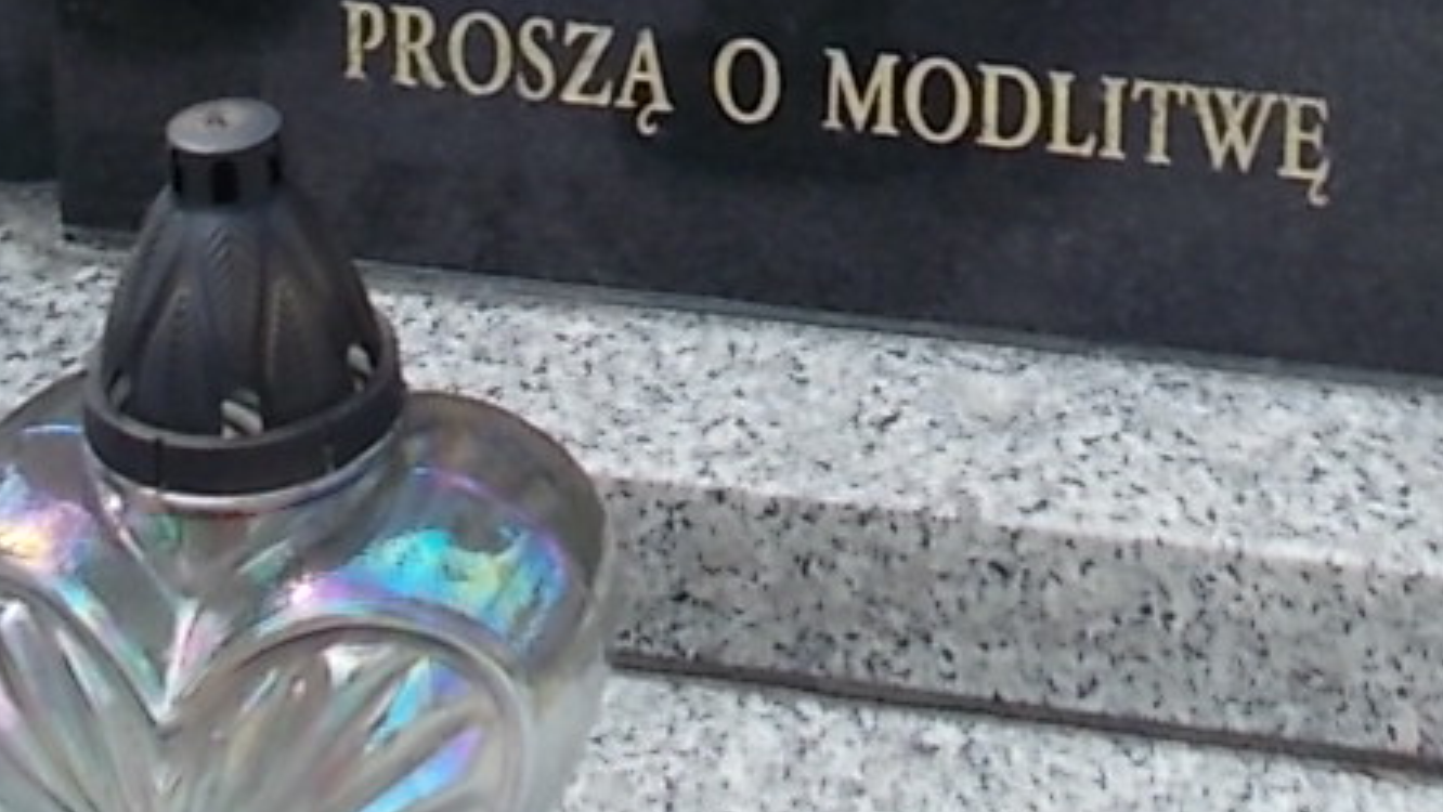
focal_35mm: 102
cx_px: 884
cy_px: -812
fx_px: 3904
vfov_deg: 10.8
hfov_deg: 20.9
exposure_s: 1/80
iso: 80
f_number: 8
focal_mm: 4.6
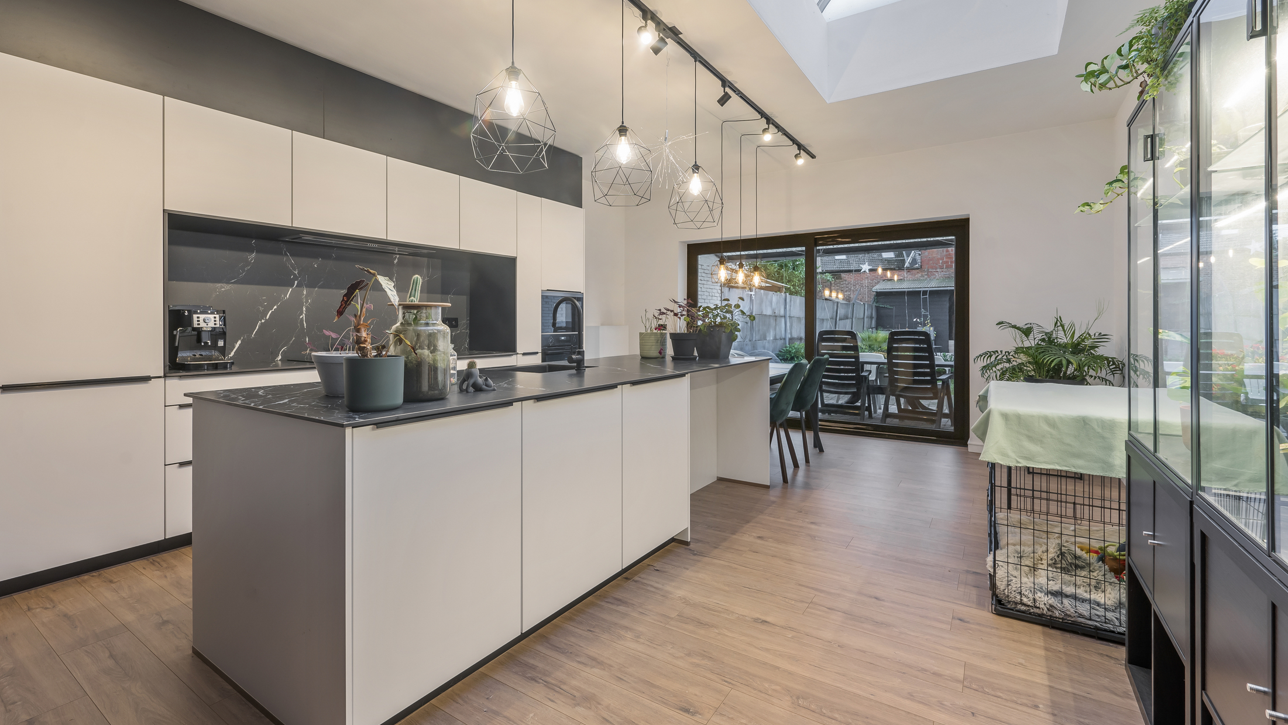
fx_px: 546
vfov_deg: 66.9
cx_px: 615
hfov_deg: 99.3
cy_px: 325
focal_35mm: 16
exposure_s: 1/5
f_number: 8
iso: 250
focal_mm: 14
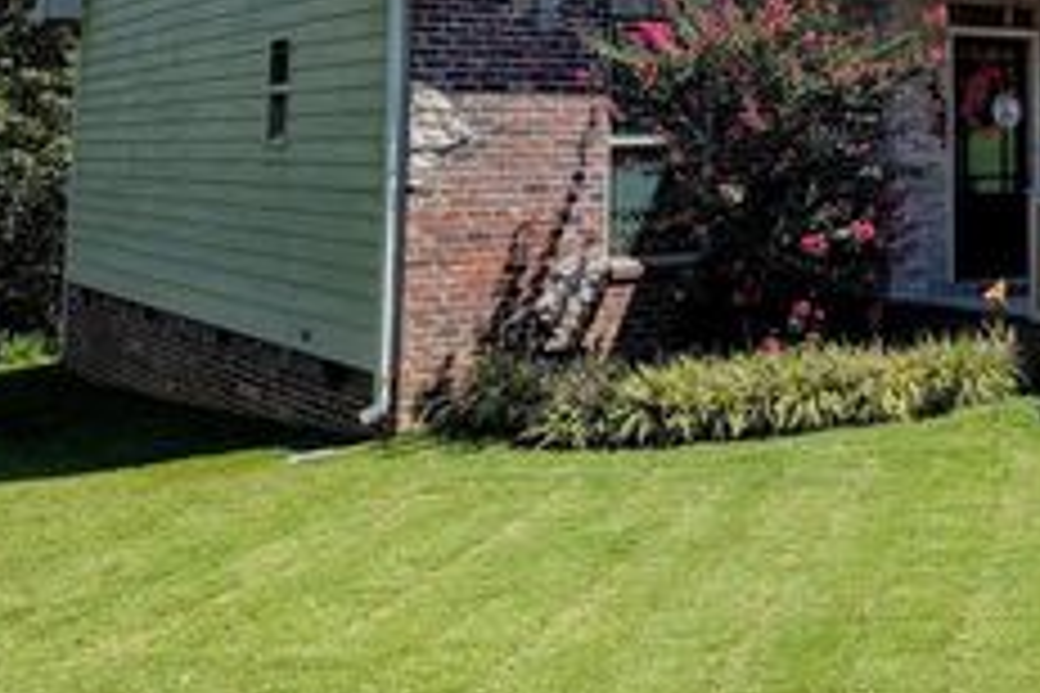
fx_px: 1560
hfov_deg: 34.2
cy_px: -22
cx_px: 990
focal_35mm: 54
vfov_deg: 23.8
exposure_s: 1/2020
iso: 40
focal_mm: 6.81
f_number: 1.85
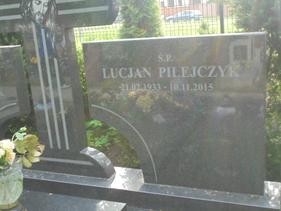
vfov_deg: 33.6
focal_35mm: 43
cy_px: 106
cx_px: 140
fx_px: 349
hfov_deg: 43.9
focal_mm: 7.8
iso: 160
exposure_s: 1/30
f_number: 4.5
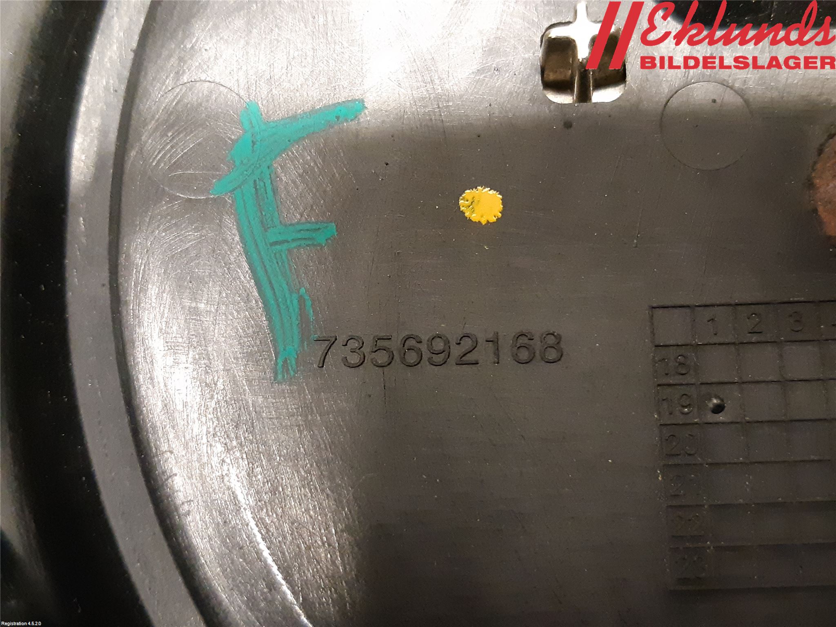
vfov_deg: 53.1
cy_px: 314
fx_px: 628
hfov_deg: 67.3
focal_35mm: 26
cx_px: 418
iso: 500
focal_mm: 3.93
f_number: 1.7
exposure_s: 1/25
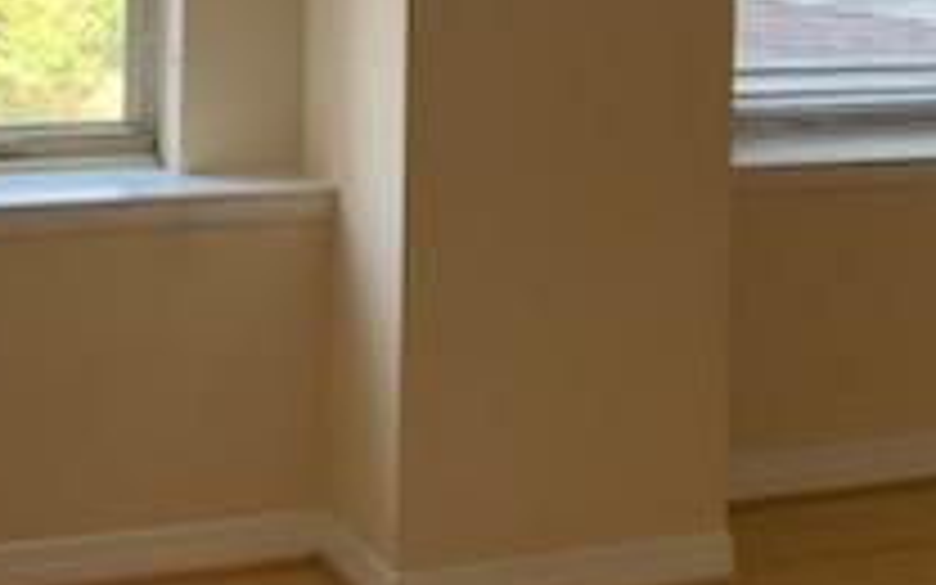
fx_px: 2168
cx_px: 657
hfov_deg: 24.2
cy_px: -40
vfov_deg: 15.0
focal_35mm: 85
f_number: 1.8
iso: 80
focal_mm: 4.25
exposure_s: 1/121
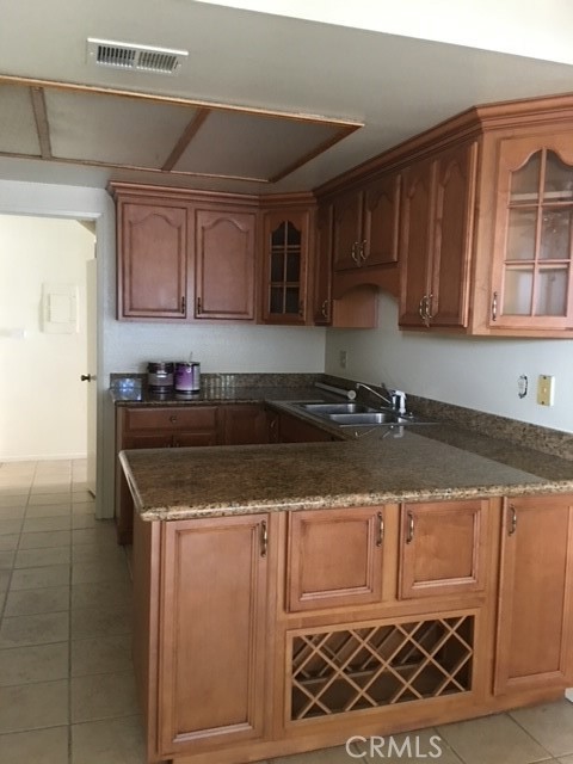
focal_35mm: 29
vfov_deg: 61.7
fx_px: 640
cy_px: 382
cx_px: 286
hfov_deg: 48.2
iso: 64
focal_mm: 4.15
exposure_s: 1/4
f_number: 2.2
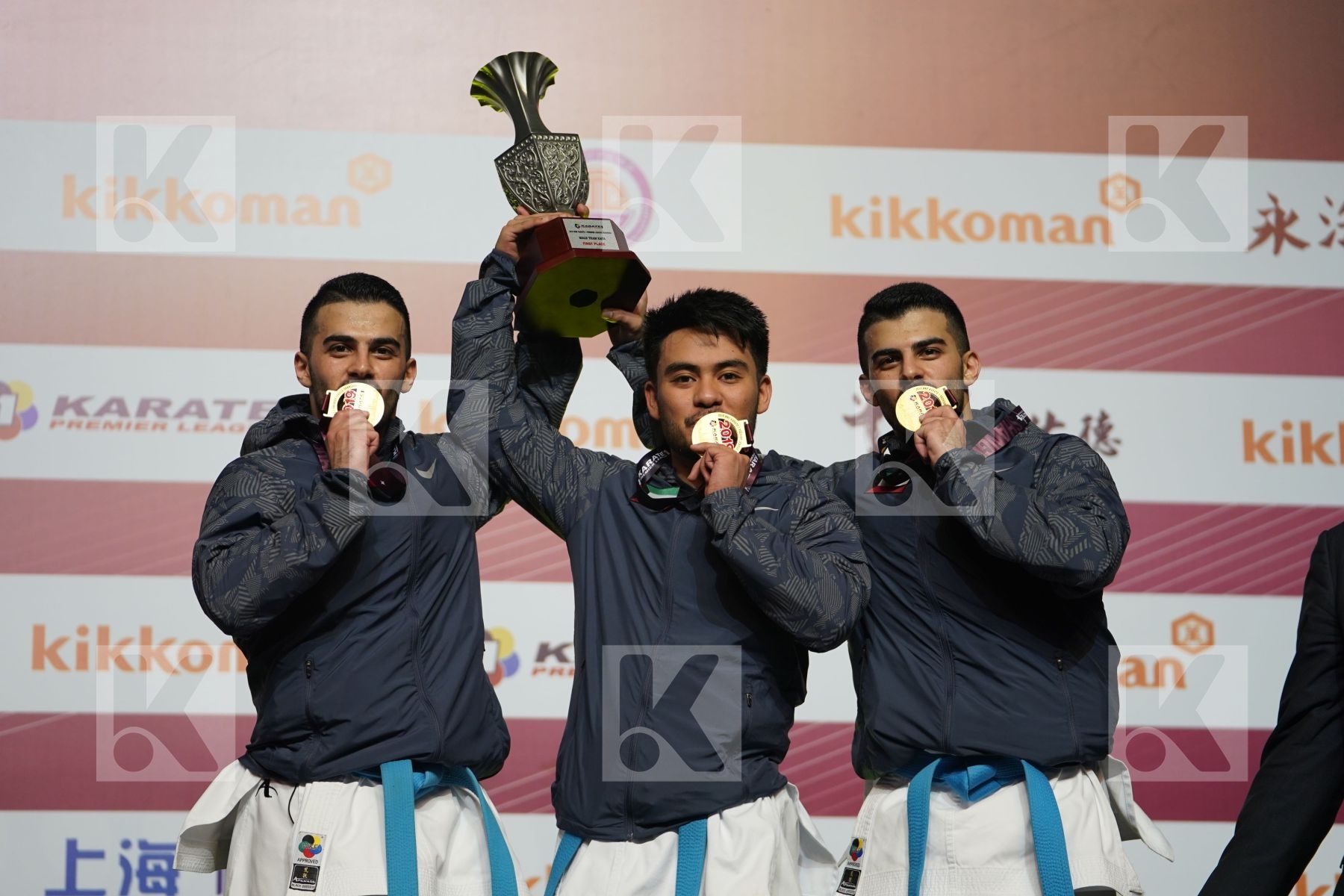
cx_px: 672
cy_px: 448
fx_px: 4368
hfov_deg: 17.5
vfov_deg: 11.7
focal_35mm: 117
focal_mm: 117
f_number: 2.8
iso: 640
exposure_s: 1/250
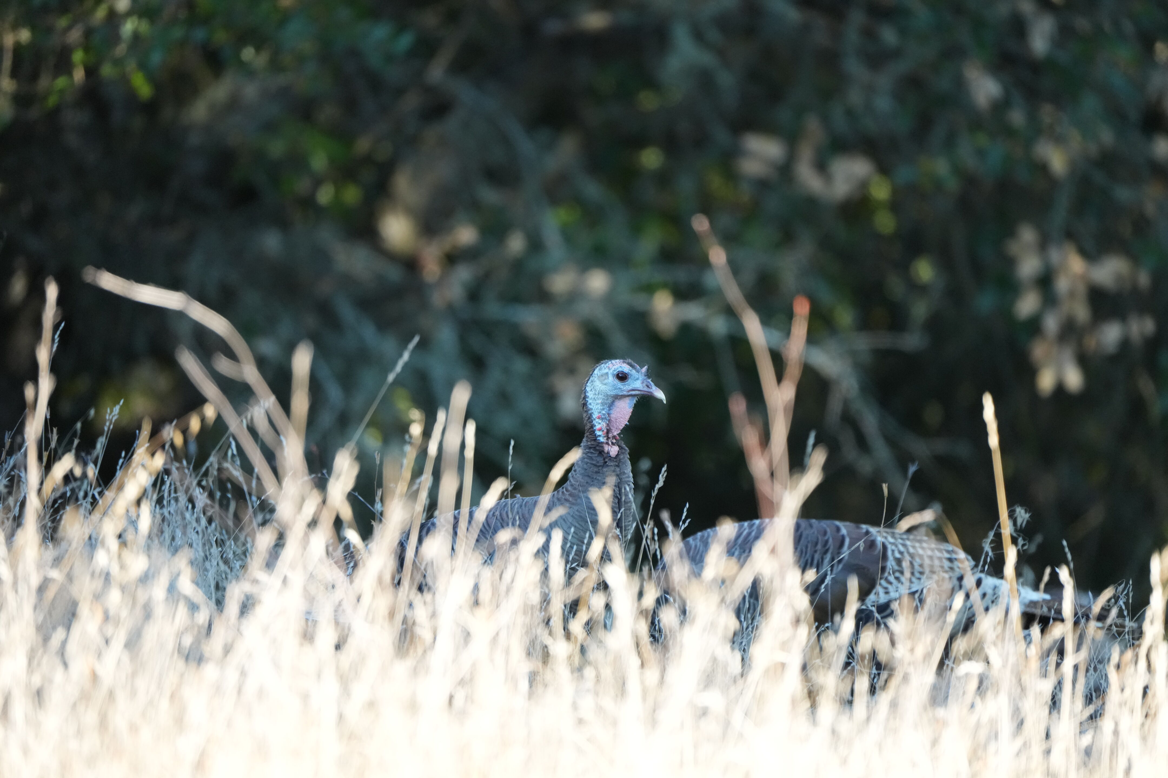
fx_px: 12977
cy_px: 389
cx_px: 584
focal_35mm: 400
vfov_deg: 3.4
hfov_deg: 5.2
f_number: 6.3
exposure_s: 1/800
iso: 4000
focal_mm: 400
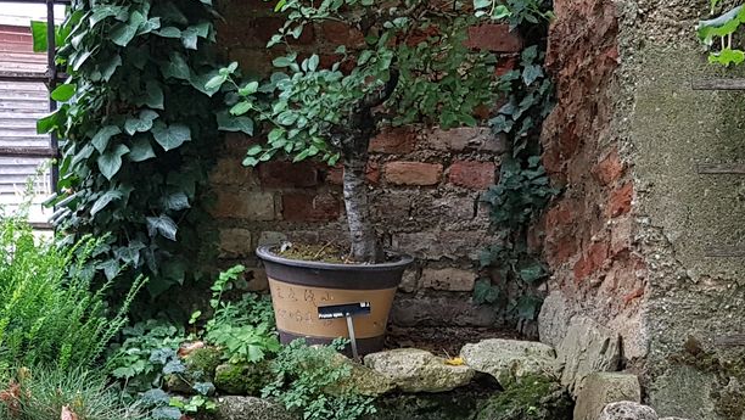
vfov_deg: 15.4
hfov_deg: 28.6
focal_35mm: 74
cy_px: 572
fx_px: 1463
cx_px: 364
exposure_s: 1/100
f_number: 1.7
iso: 64
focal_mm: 4.2
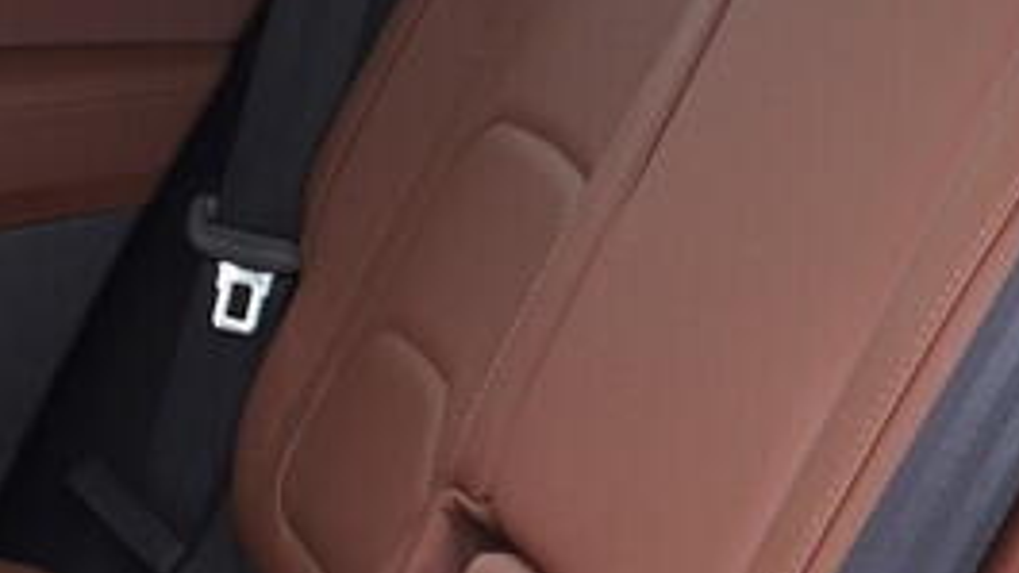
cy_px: 256
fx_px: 3944
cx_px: -8
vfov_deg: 8.3
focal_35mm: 146
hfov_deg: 14.5
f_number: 2.8
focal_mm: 24
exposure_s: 1/40
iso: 400
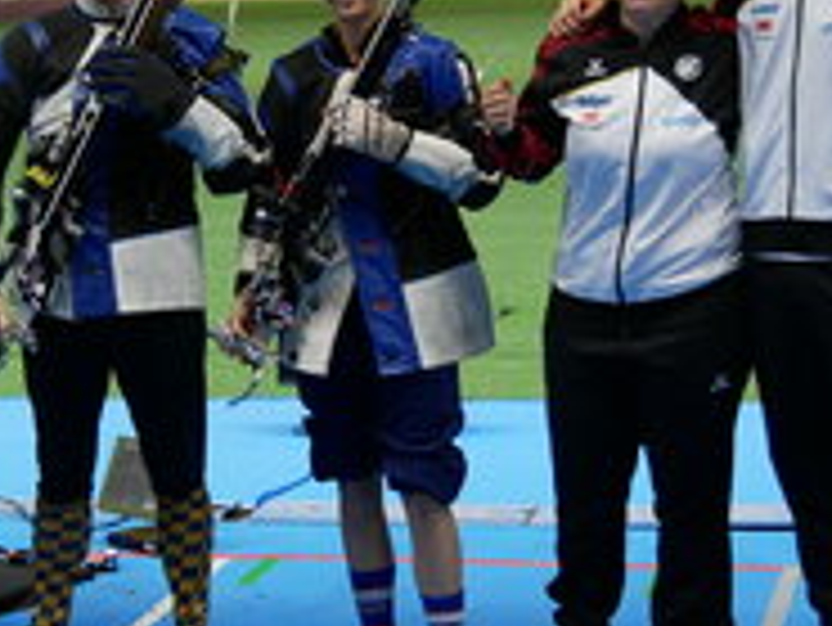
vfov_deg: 12.2
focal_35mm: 121
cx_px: 243
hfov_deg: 16.2
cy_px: 158
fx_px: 2910
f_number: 4.3
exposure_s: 1/60
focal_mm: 28
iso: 200
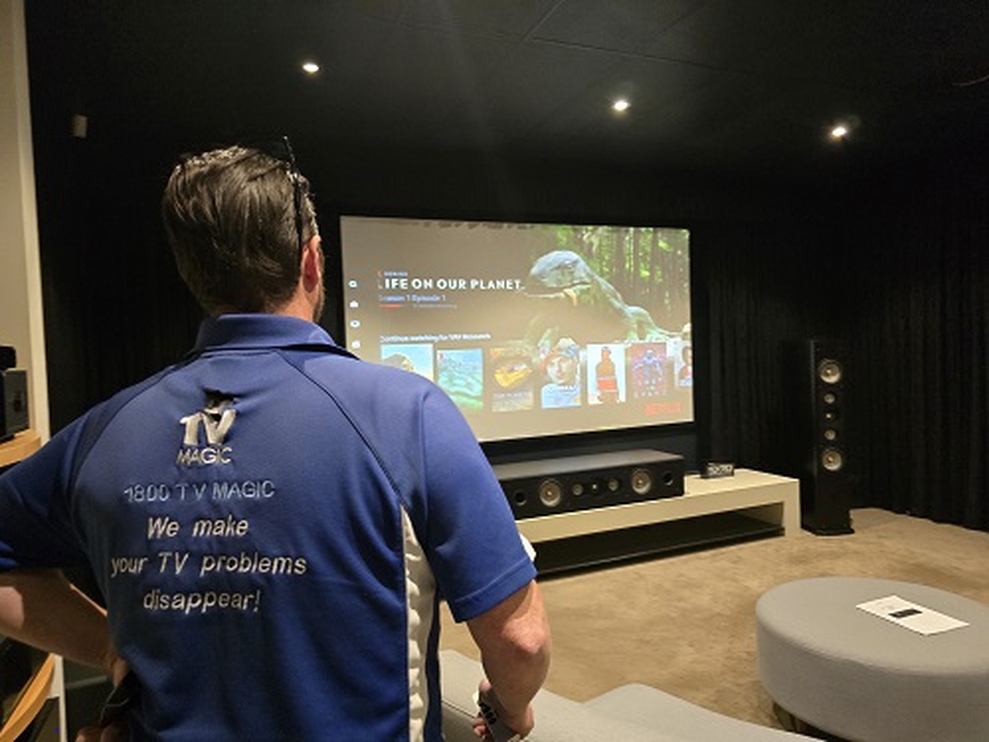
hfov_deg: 73.9
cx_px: 494
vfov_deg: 58.9
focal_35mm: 23
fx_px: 657
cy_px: 371
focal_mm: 6.3
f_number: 1.7
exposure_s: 1/100
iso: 1000
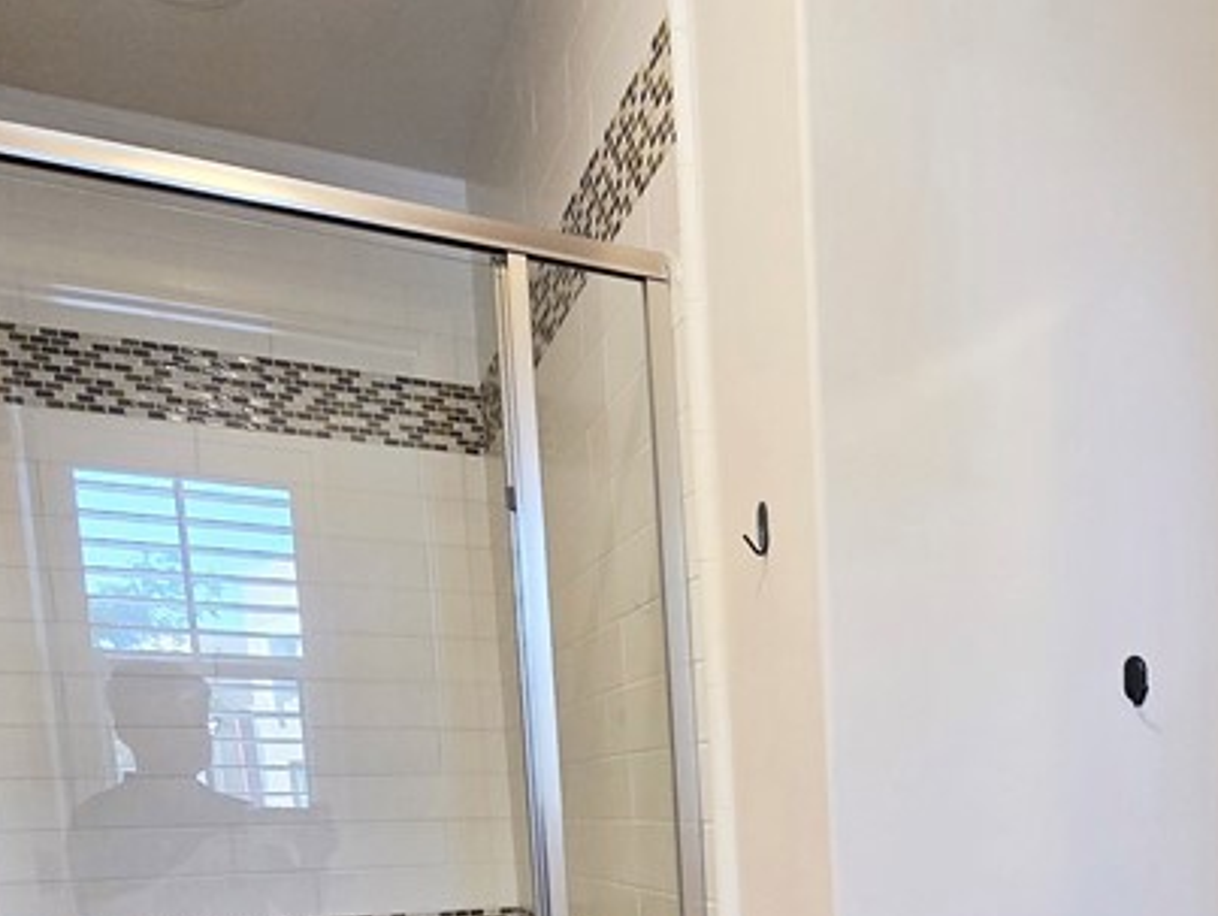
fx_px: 1162
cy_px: 913
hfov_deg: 49.4
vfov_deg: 38.3
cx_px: 1094
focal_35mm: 33
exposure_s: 1/60.2
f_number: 2.2
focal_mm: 2.2
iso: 160
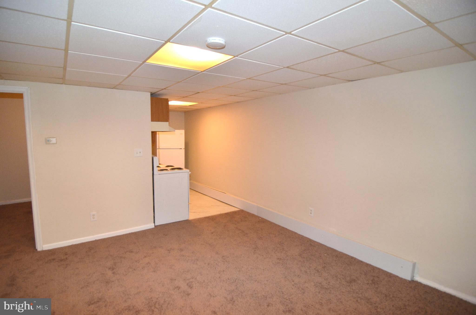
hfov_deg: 90.1
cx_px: 238
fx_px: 237
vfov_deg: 67.1
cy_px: 158
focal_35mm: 18
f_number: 4
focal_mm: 12
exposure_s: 1/60
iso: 800
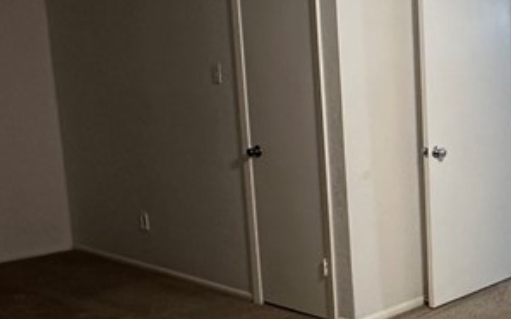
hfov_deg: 33.4
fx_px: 710
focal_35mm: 51
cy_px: 168
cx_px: 588
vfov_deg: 25.3
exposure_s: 1/60
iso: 320
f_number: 2.2
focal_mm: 2.22
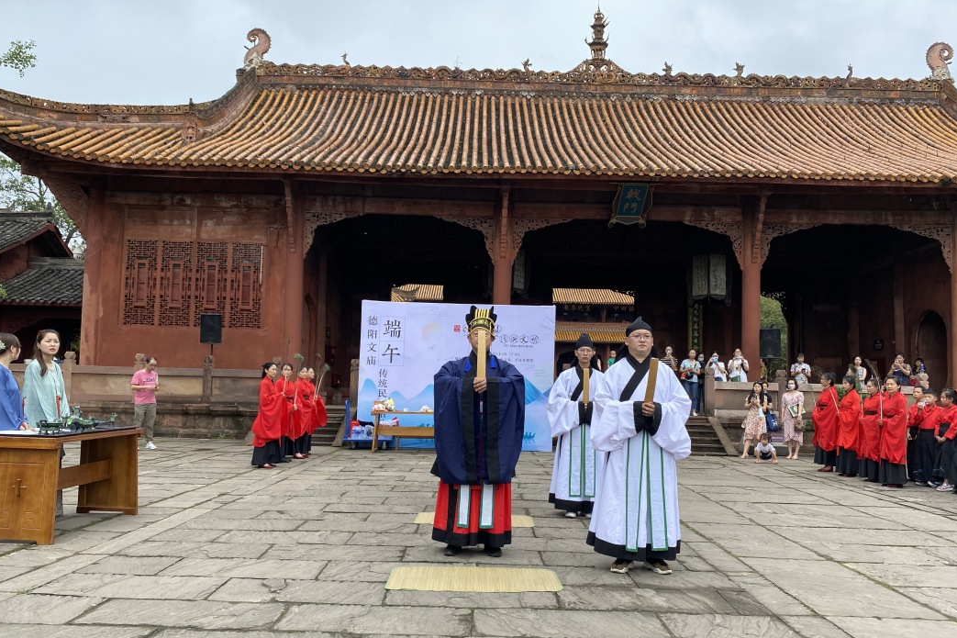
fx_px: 744
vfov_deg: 46.3
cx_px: 488
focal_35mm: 28
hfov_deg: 65.5
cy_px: 356
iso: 32
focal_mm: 4.25
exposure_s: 1/1053
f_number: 1.8
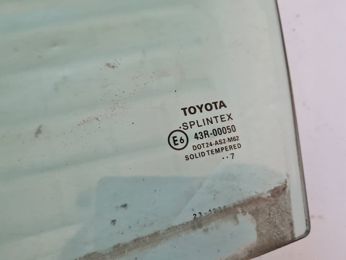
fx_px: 260
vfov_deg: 53.1
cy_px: 130
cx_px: 173
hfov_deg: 67.3
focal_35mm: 26
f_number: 1.8
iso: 250
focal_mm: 5.4
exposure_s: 1/50
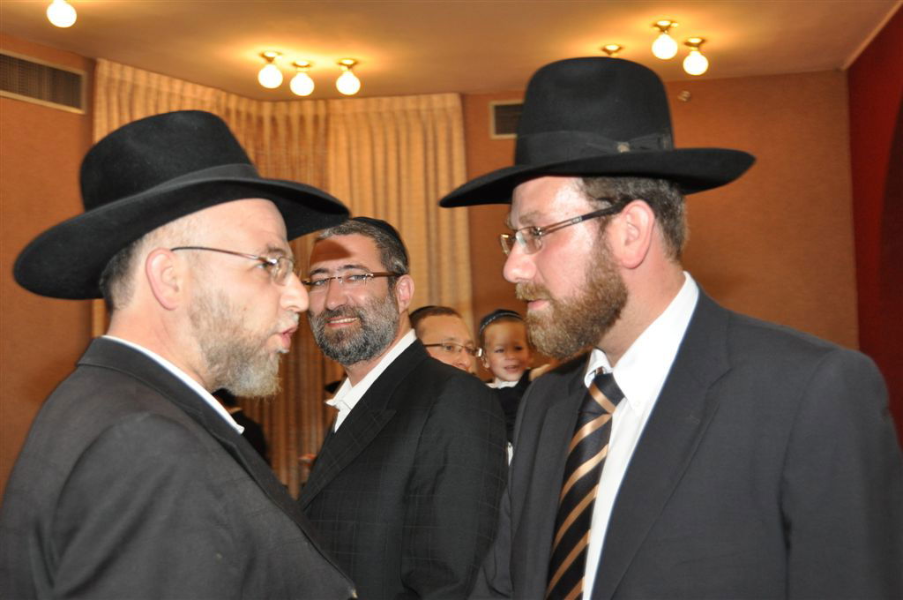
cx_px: 452
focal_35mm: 48
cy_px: 300
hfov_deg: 41.2
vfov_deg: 28.0
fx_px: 1202
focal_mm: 32
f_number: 4
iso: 800
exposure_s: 1/60
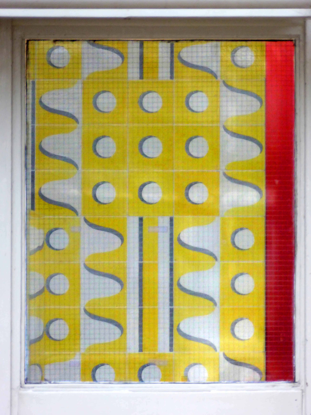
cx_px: 156
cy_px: 208
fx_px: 9020
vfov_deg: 2.6
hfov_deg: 2.0
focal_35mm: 753
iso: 400
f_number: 6.3
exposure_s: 1/25
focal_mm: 121.5
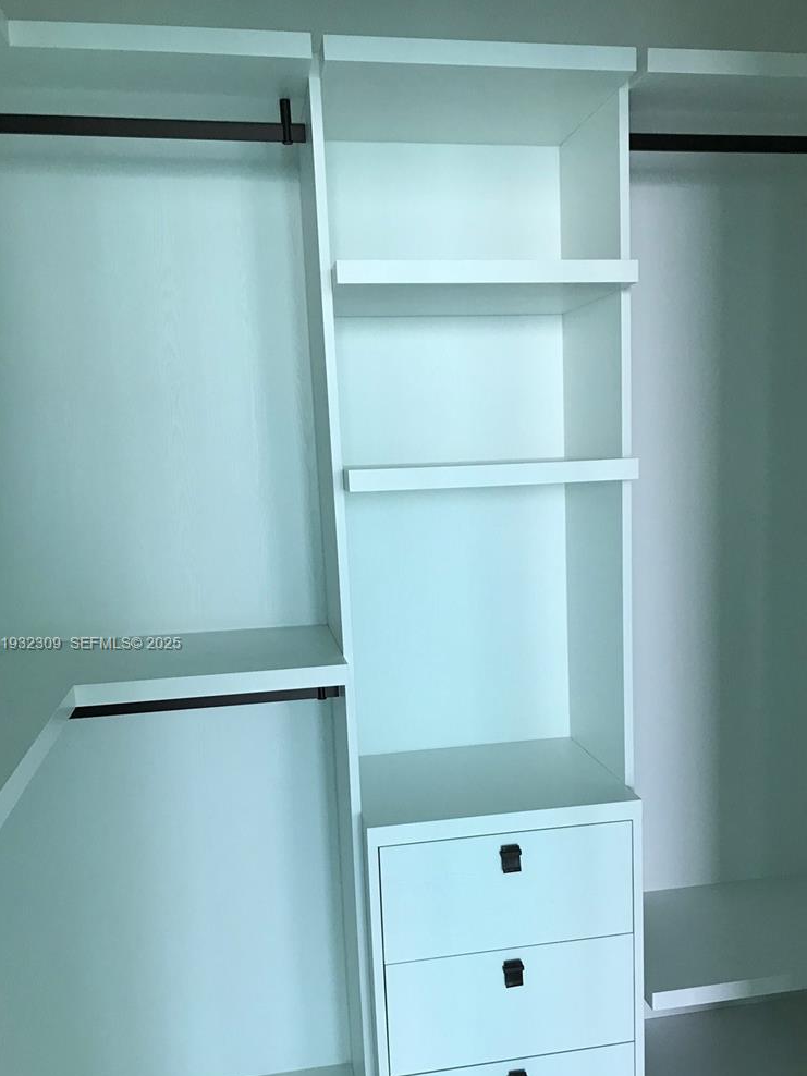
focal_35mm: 34
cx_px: 469
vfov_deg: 53.6
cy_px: 645
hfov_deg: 41.7
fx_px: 1057
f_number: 1.8
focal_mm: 3.99
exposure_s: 1/40
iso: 25
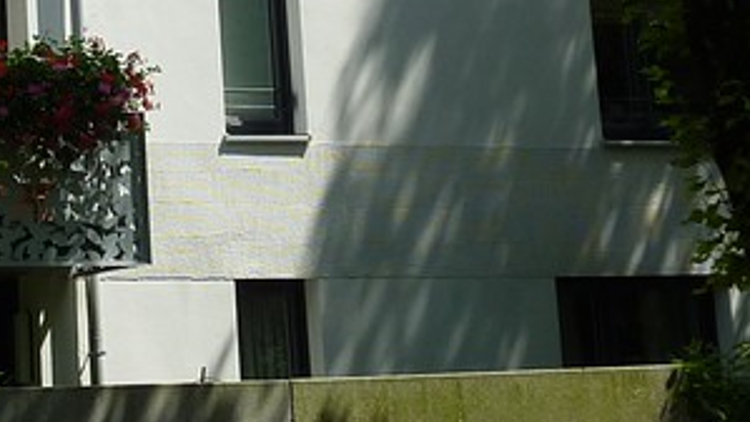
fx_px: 2366
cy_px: -100
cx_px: 8
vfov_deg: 10.0
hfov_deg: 17.6
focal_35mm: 119
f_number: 4.5
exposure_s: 1/500
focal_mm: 4.7
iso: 80
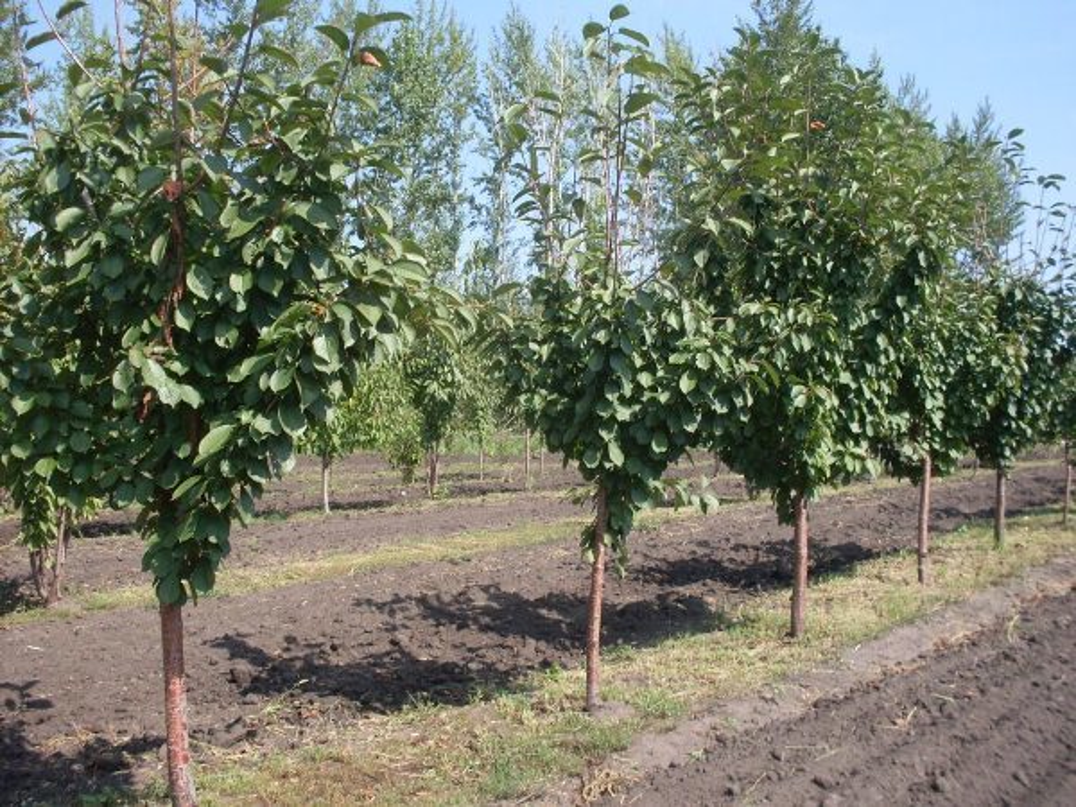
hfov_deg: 49.0
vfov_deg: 37.7
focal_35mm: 38
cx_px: 538
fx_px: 1181
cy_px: 404
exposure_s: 1/90
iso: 80
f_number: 8.4
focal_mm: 6.3
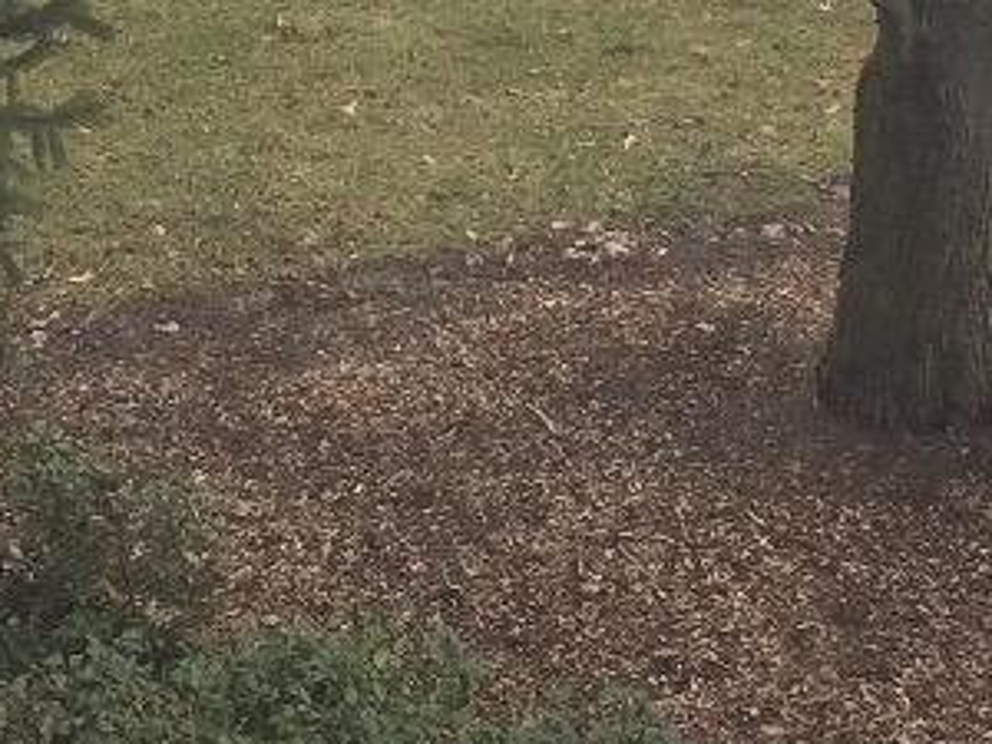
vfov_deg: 9.9
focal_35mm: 139
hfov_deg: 14.2
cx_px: 334
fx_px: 3983
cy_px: -780
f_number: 2.2
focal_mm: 4.15
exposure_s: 1/127
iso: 32
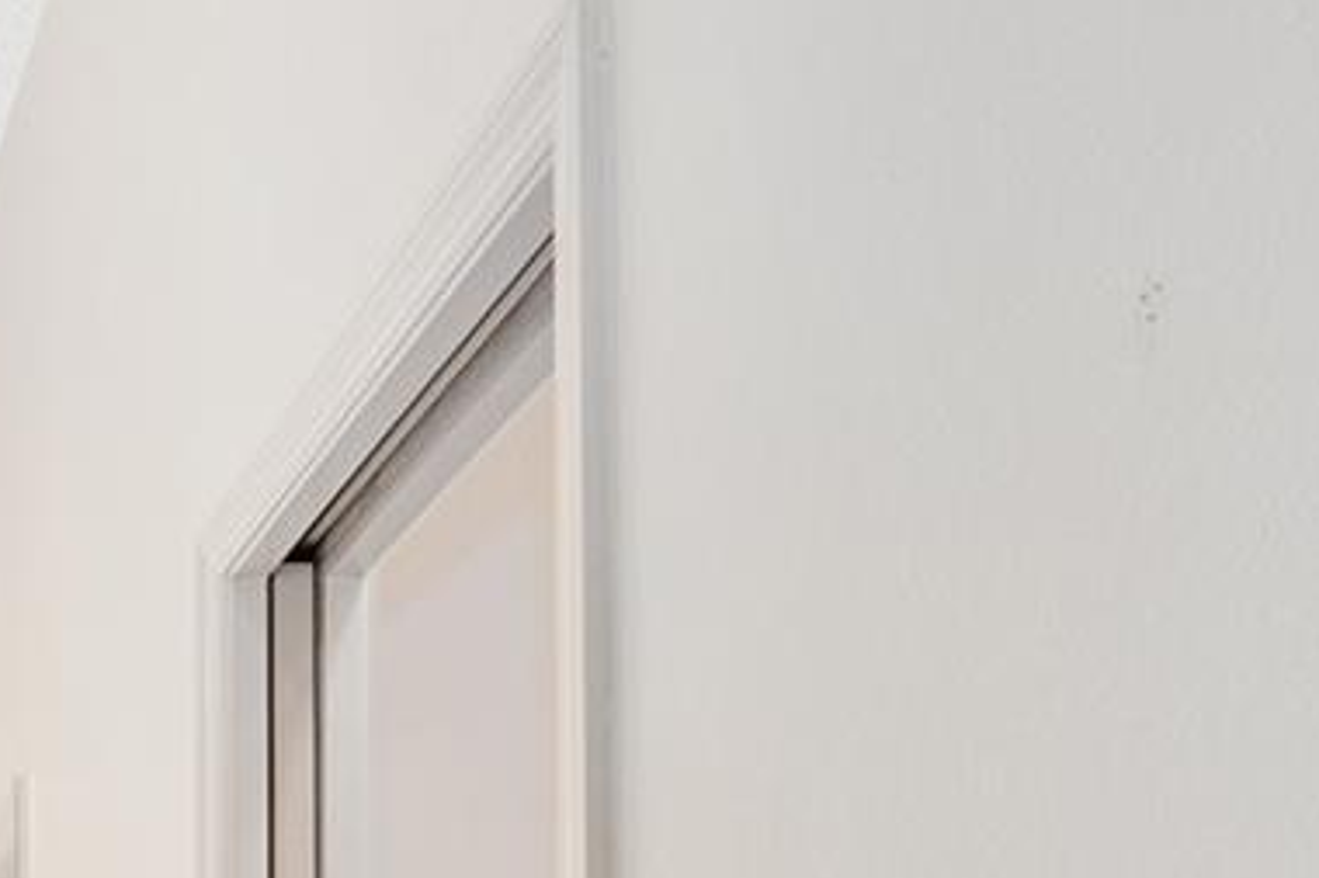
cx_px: -437
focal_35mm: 63
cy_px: 1451
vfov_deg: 18.3
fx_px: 2300
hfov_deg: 26.6
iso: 320
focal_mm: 14.9
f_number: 8
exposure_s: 1/15
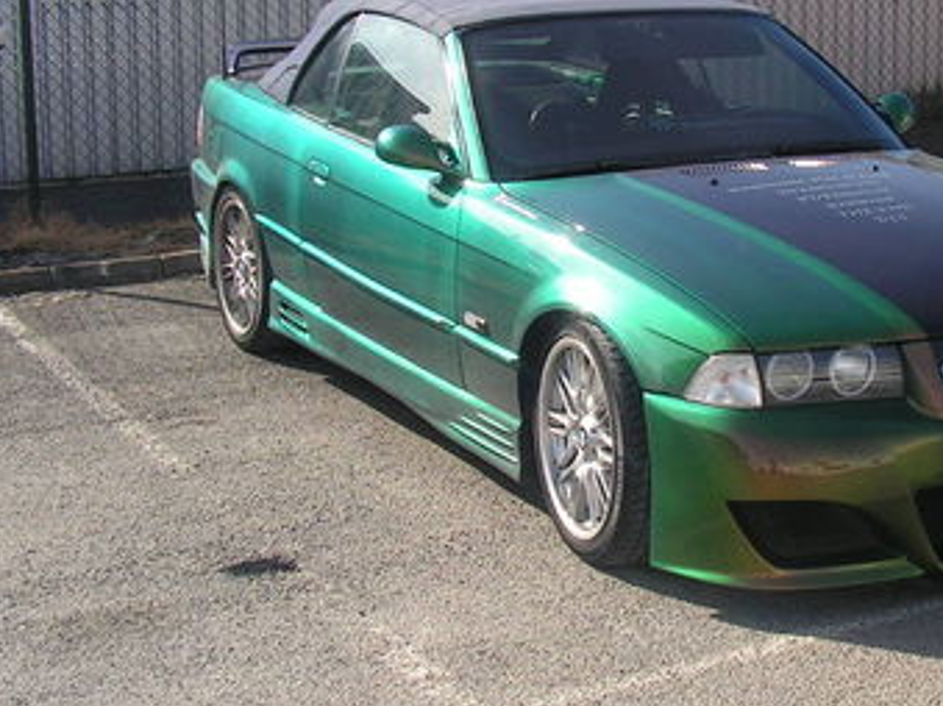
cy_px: 267
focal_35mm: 68
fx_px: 1852
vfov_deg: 21.6
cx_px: 684
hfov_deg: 28.2
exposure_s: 1/320
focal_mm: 6
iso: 64
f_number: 4.8
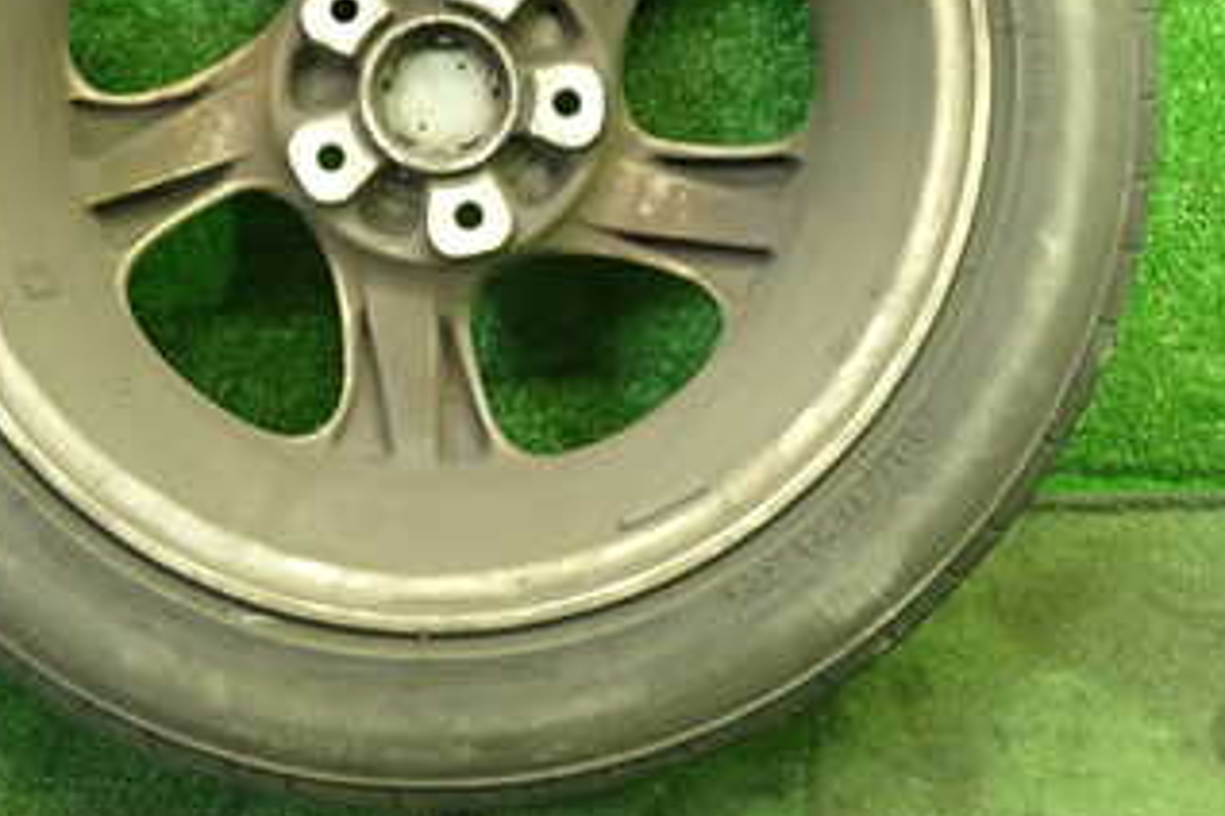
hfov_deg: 40.2
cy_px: 104
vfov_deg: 26.7
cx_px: 485
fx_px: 1667
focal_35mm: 49
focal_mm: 4.5
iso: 400
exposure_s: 1/30
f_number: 2
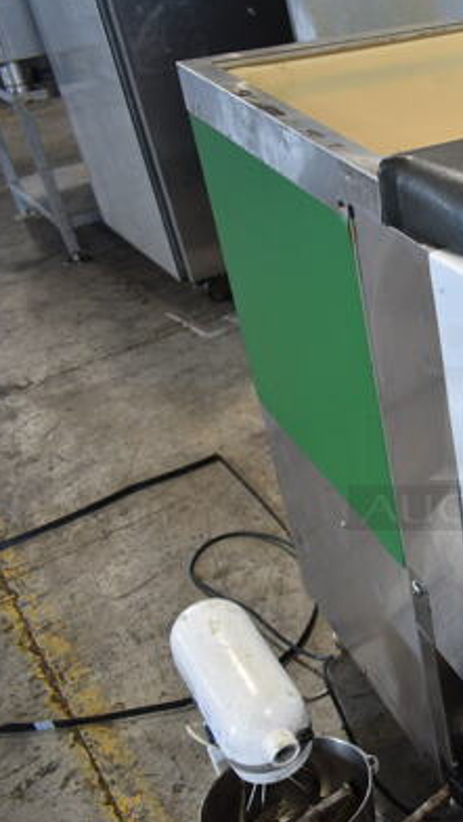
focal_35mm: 44
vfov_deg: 46.4
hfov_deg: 24.2
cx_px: 582
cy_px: 419
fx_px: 959
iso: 280
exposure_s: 1/30
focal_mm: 18
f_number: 3.5
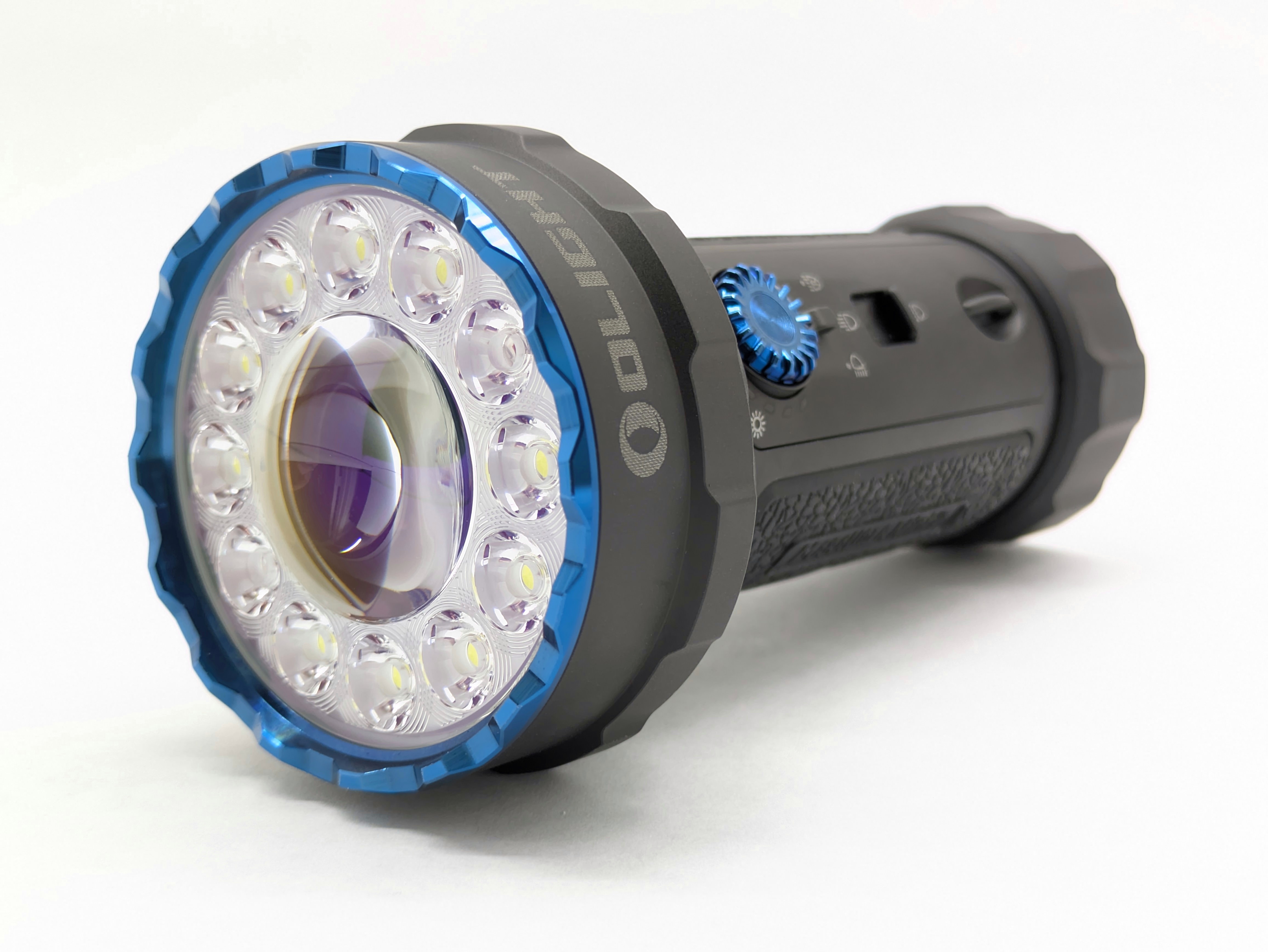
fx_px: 1869
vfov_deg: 28.6
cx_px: 634
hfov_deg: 37.5
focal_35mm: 51
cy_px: 476
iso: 119
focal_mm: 5.43
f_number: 1.89
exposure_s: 1/60
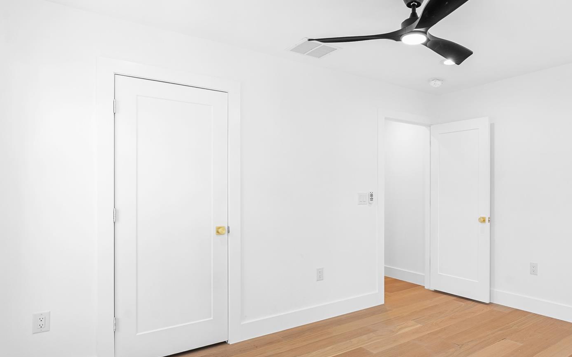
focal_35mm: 24
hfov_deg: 72.7
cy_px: 192
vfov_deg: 51.1
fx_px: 374
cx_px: 379
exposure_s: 1/5
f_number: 8
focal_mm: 16
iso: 400
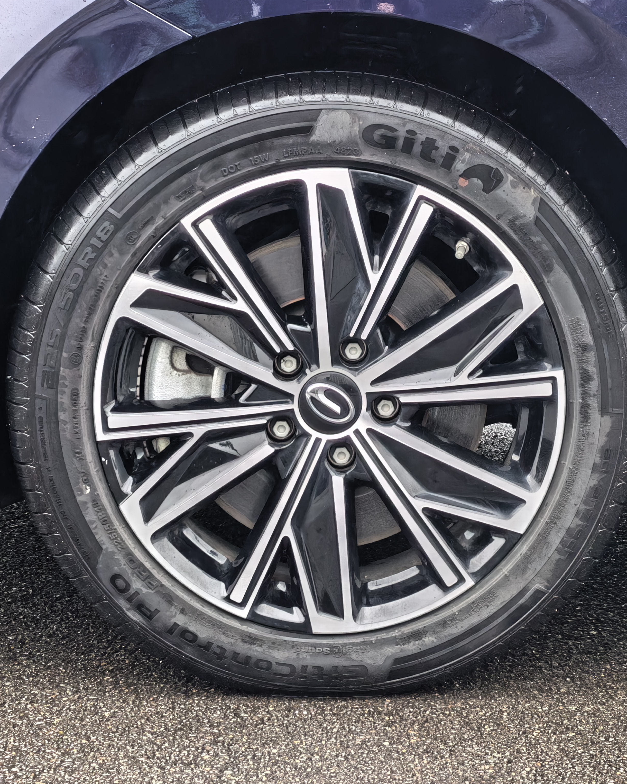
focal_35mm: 97
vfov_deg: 19.8
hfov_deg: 15.9
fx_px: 2250
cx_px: 331
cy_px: 392
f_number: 1.4
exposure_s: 1/275
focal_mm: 6.98
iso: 100
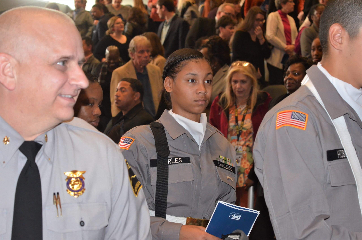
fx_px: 783
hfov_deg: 26.0
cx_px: 181
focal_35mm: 78
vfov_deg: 17.4
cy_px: 120
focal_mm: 52
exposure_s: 1/60
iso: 3200
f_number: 5.6
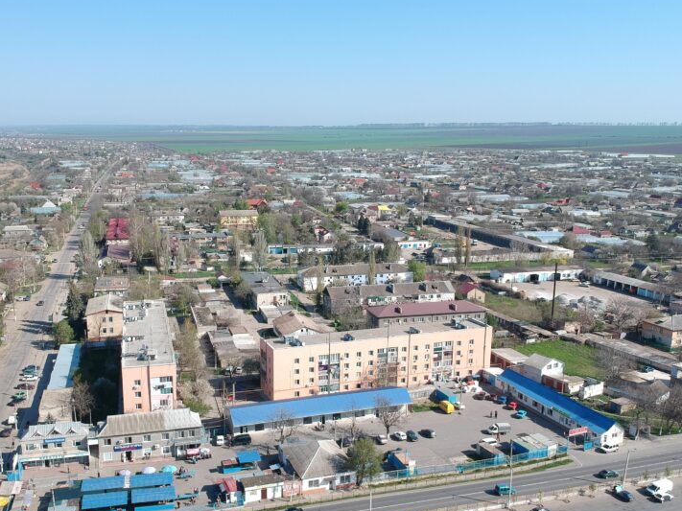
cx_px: 306
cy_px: 302
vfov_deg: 39.5
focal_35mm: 36
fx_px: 709
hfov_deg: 51.3
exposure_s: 1/800
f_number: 2.6
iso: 100
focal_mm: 4.49
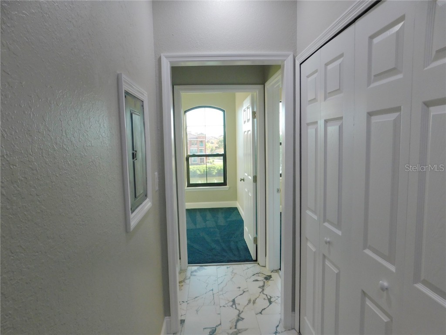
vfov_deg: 58.9
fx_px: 296
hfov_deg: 73.9
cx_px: 223
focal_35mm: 23
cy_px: 168
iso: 125
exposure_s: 1/60
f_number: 3
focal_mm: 4
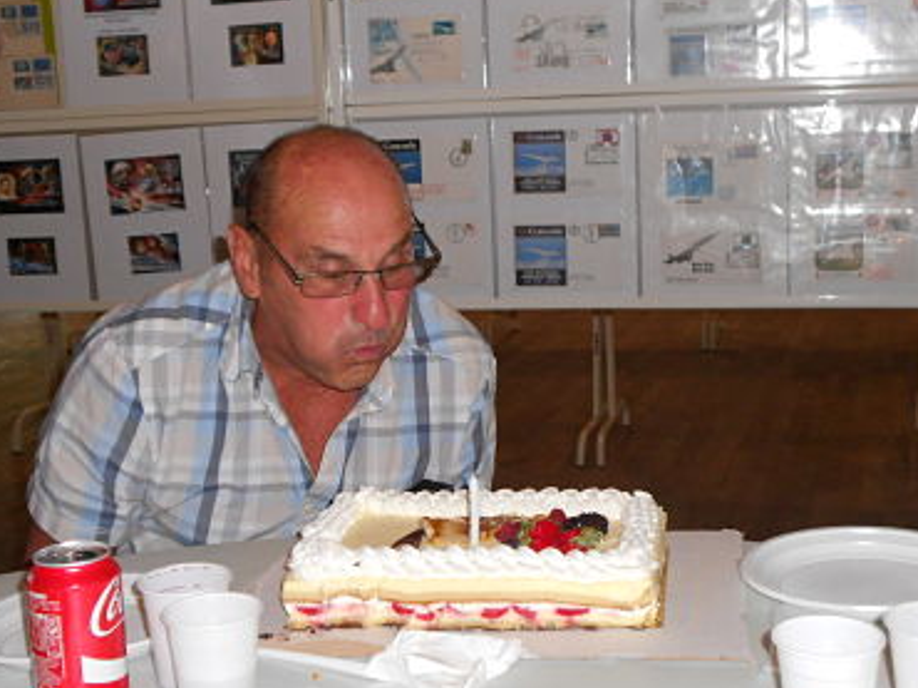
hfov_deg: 36.2
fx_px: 1405
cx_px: 442
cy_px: 358
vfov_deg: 27.5
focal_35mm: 53
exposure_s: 1/60
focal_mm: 9
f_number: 4.5
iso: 250
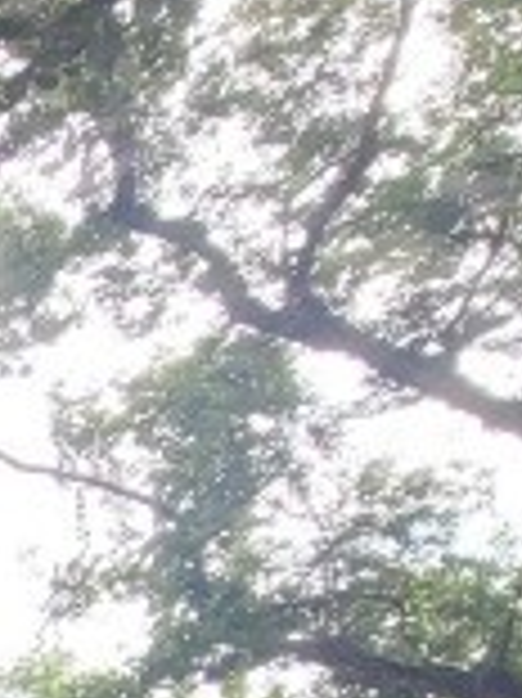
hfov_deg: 10.8
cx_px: -1089
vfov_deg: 18.9
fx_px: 1732
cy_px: 1157
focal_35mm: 86
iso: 64
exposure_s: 1/145
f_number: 2.2
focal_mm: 2.2
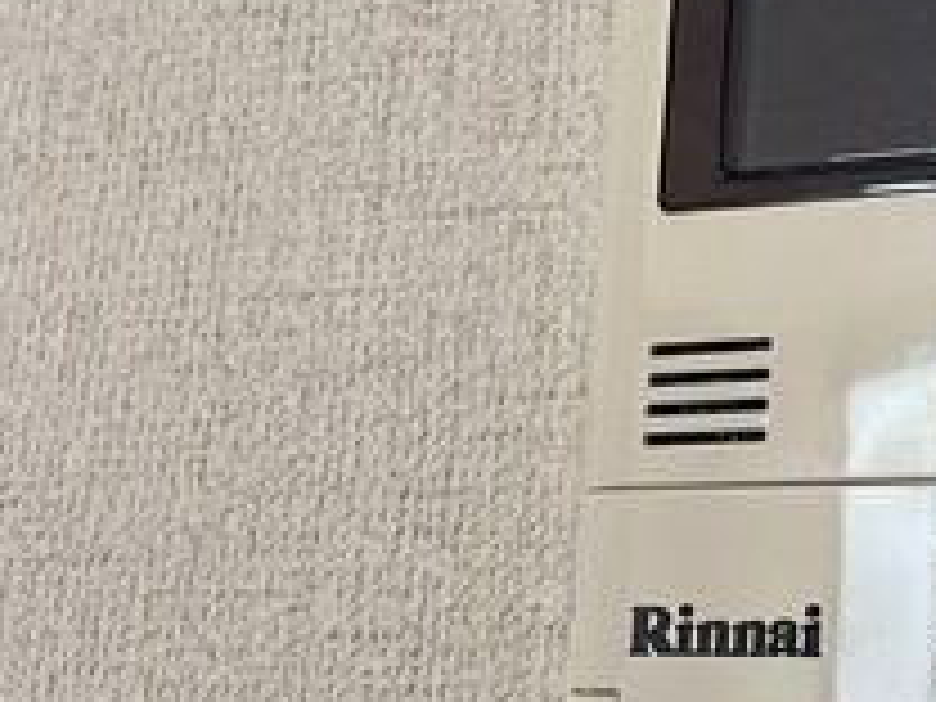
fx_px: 1893
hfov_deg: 24.6
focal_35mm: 70
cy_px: 234
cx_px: 1179
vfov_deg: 20.9
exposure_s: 1/60
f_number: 1.6
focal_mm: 5.1
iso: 400
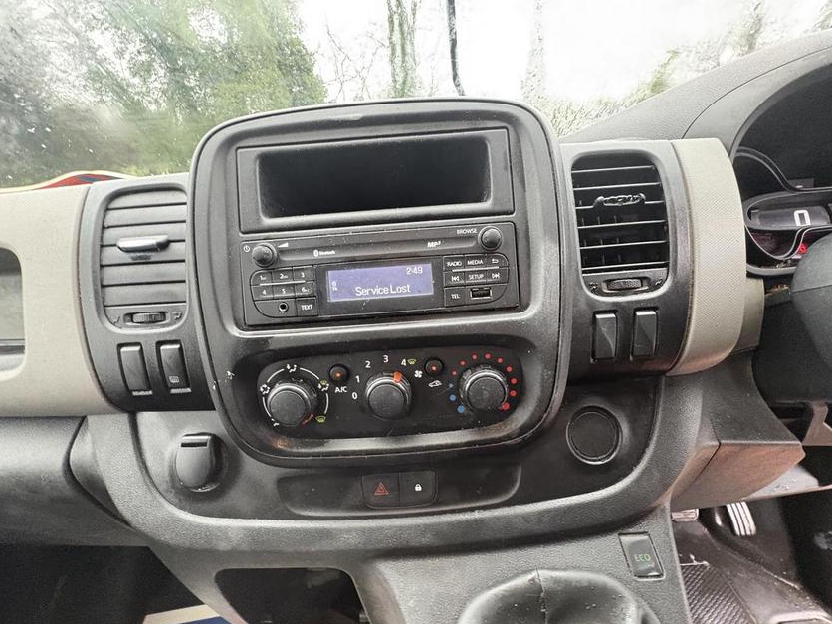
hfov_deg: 98.2
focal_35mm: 15
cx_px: 423
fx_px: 361
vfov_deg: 81.6
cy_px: 332
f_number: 2.2
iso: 800
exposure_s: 1/60
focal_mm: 2.22
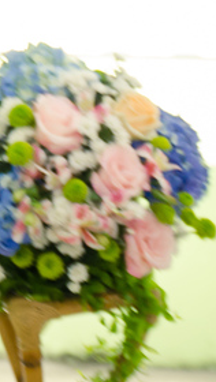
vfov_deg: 7.1
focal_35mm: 302
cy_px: -133
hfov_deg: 3.9
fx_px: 3070
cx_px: -370
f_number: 4
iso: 400
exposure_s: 1/100
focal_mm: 45
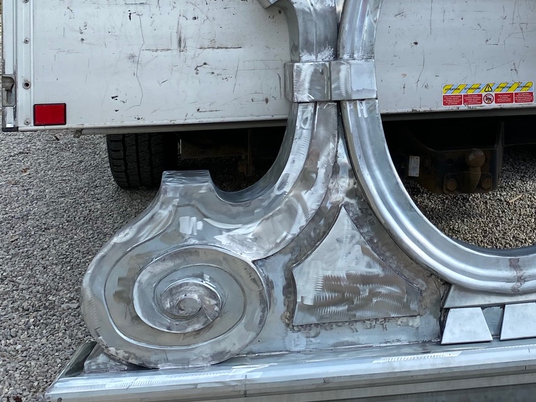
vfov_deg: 22.8
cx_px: 485
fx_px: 960
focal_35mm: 62
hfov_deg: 29.8
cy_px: 14
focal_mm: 4.25
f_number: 1.8
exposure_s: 1/1103
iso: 32
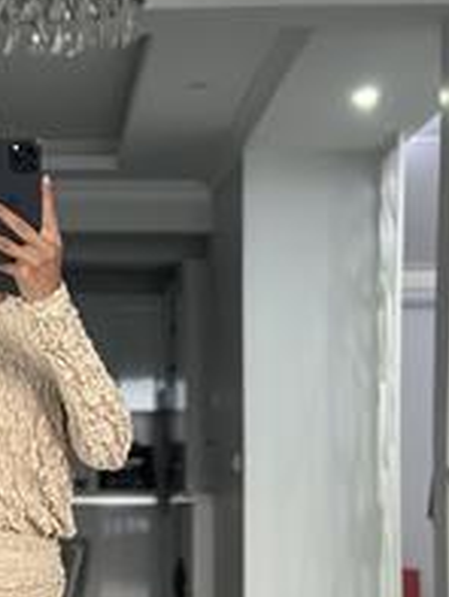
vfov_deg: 15.5
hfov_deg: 11.9
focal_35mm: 123
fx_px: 2125
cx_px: -18
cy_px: 670
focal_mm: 6.86
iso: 640
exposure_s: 1/40
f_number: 1.78
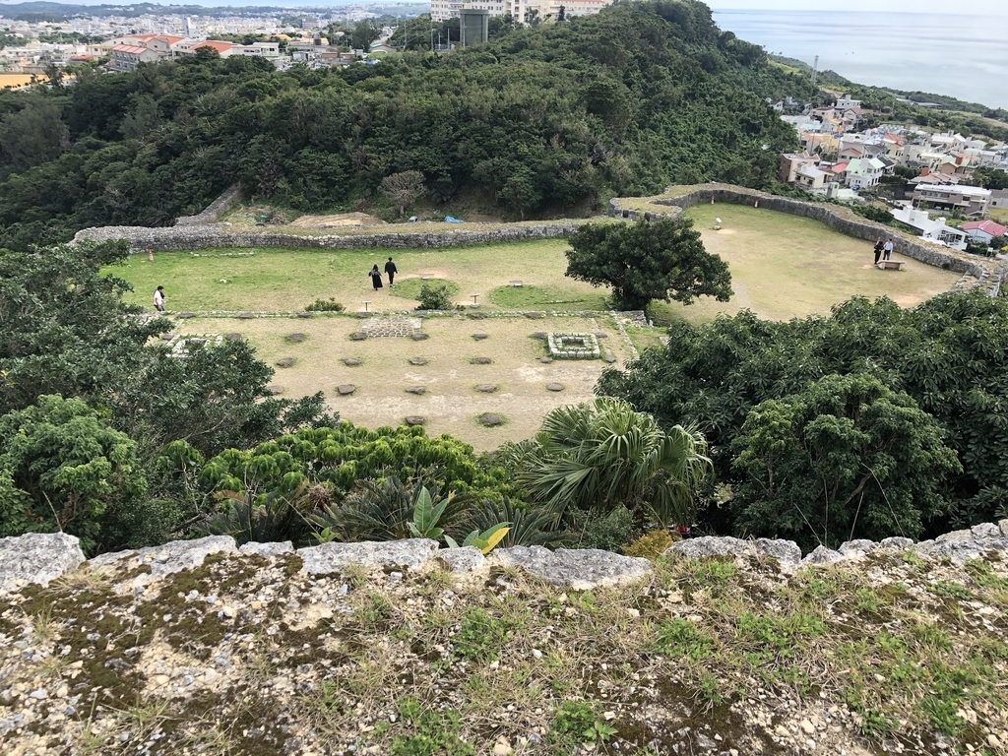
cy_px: 378
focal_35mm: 28
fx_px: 815
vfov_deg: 49.7
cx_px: 504
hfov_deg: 63.4
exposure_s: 1/685
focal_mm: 3.99
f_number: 1.8
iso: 20
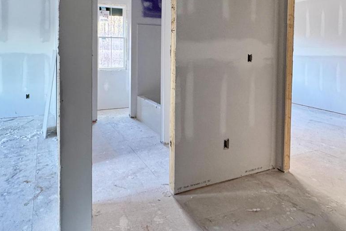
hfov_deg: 67.4
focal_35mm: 27
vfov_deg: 46.3
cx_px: 169
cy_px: 60
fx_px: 259
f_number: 2.2
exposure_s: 1/66
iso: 320
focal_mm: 2.22
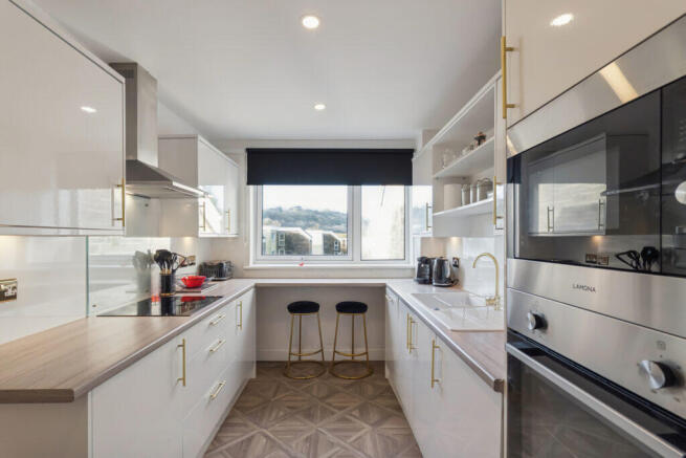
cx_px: 343
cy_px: 229
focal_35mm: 16
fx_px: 305
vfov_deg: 73.8
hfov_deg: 96.7
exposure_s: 1/100
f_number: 8
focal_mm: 16
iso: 2500
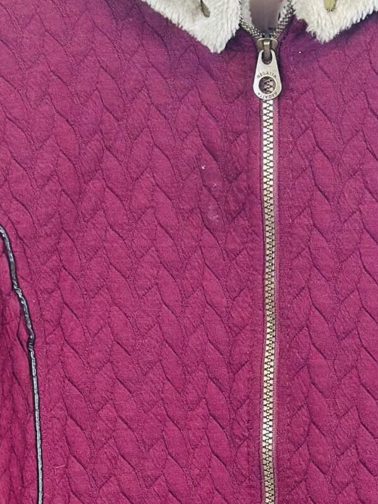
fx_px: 2243
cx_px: 262
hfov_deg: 9.6
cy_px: 450
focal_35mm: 154
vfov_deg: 12.7
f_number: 1.78
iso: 200
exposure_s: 1/50
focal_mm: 6.86
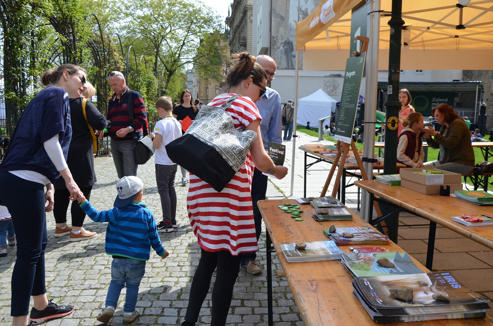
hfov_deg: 57.3
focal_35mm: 33
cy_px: 163
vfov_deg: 39.8
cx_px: 246
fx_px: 451
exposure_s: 1/250
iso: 125
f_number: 8
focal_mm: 22
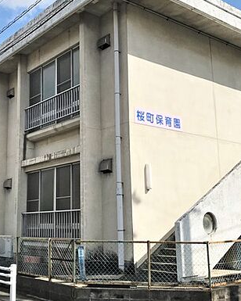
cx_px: 81
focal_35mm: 44
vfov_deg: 42.0
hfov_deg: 33.9
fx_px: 392
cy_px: 144
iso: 20
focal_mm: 3.99
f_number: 1.8
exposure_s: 1/3831
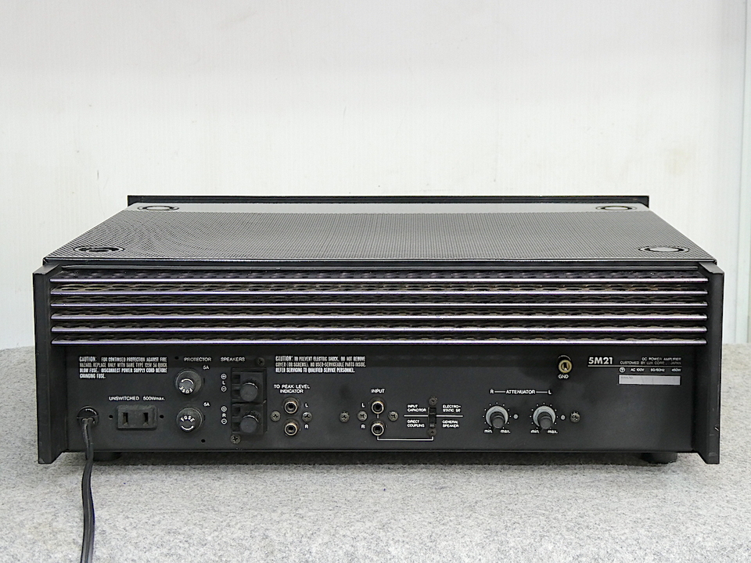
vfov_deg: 21.0
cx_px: 376
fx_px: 1519
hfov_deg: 27.8
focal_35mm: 70
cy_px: 282
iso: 200
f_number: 4.5
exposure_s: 1/20
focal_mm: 12.5
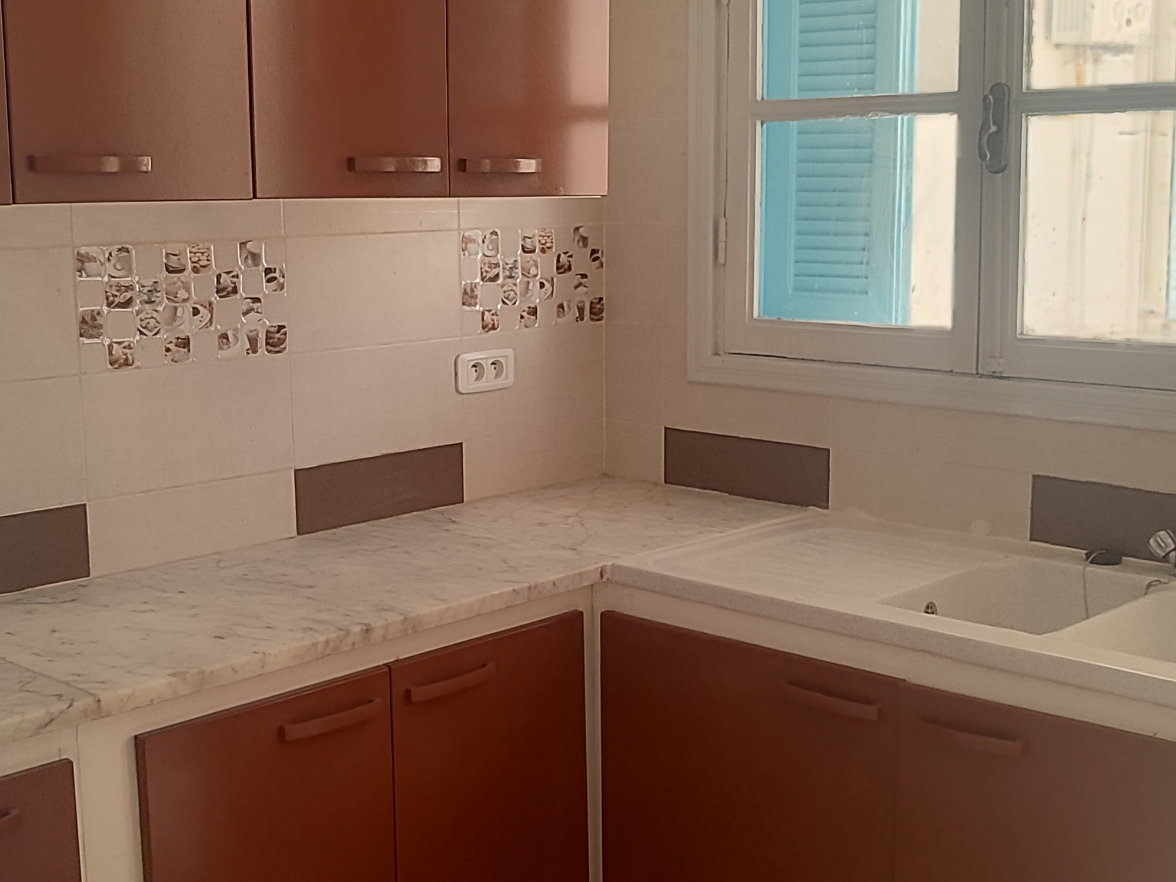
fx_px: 1699
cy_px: 471
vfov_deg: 29.1
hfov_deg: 38.1
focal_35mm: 50
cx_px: 527
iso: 184
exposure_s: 1/50
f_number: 1.89
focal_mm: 5.95
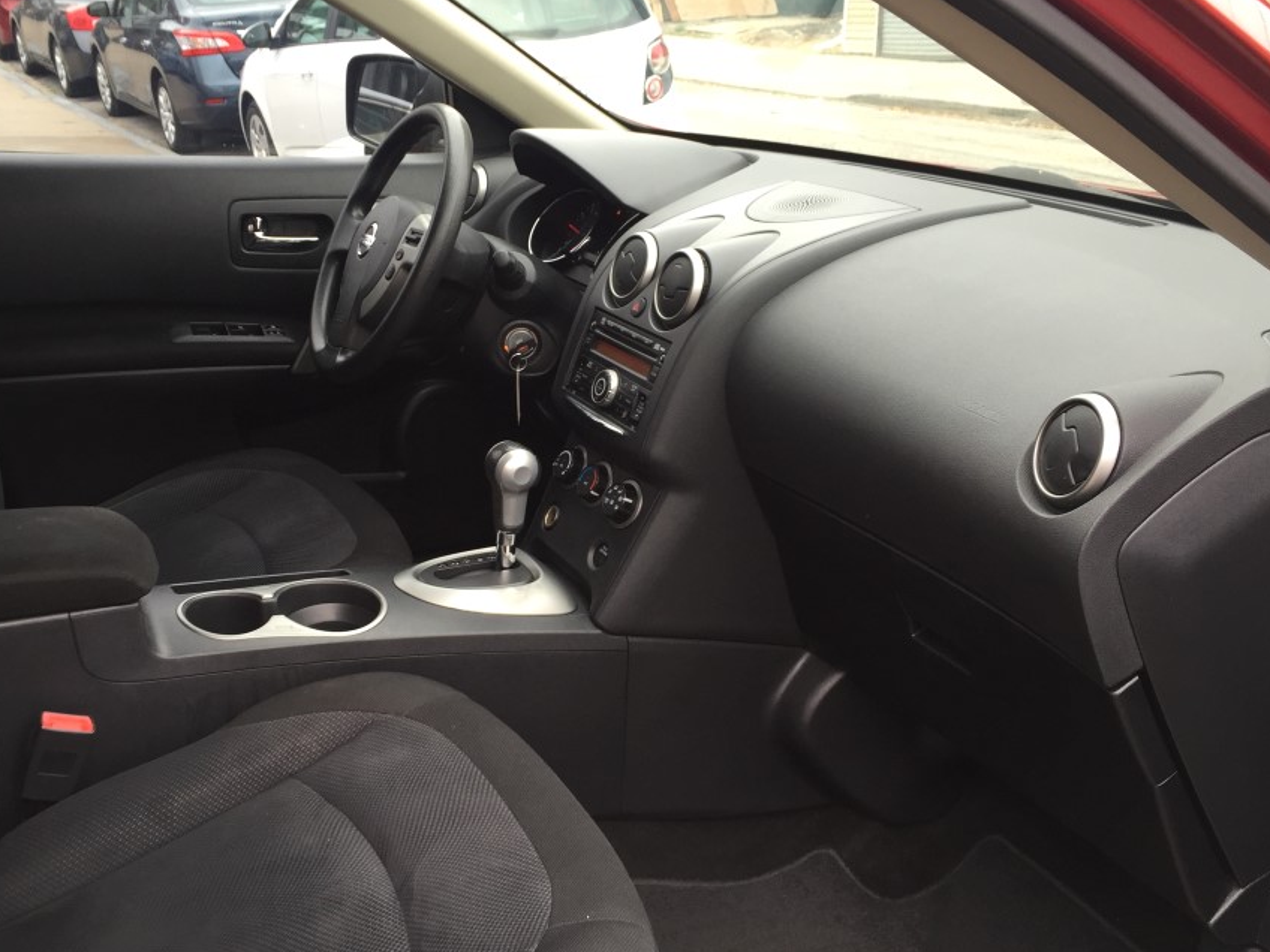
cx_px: 556
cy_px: 489
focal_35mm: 35
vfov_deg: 40.7
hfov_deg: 52.5
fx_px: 1284
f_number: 2.2
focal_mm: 4.15
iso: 32
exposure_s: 1/60
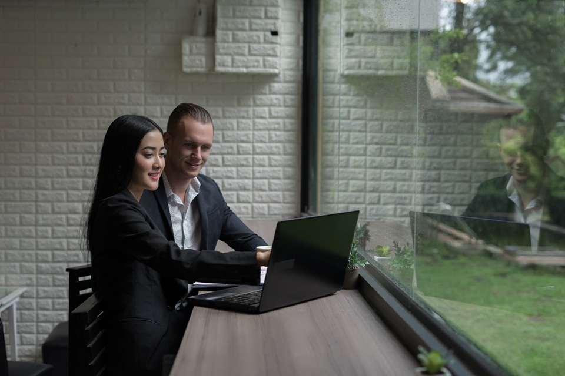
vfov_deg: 27.0
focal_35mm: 50
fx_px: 785
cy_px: 188
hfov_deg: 39.6
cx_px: 282
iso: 400
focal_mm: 50
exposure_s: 1/640
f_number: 2.8
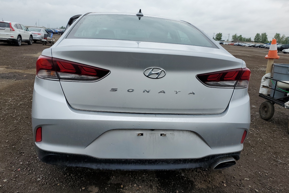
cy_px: 98
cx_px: 144
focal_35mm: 28
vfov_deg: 46.4
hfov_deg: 65.5
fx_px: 225
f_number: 1.5
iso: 50
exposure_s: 1/1250
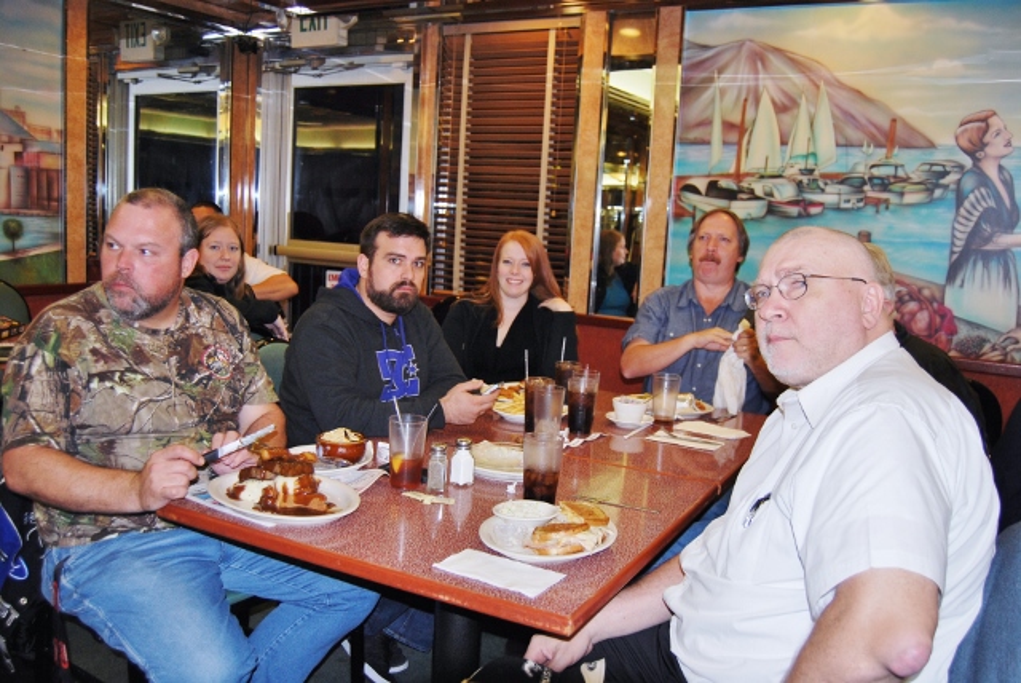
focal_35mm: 30
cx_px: 510
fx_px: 852
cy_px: 342
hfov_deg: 61.9
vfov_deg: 43.7
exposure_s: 1/60
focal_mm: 20
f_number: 3.8
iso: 200
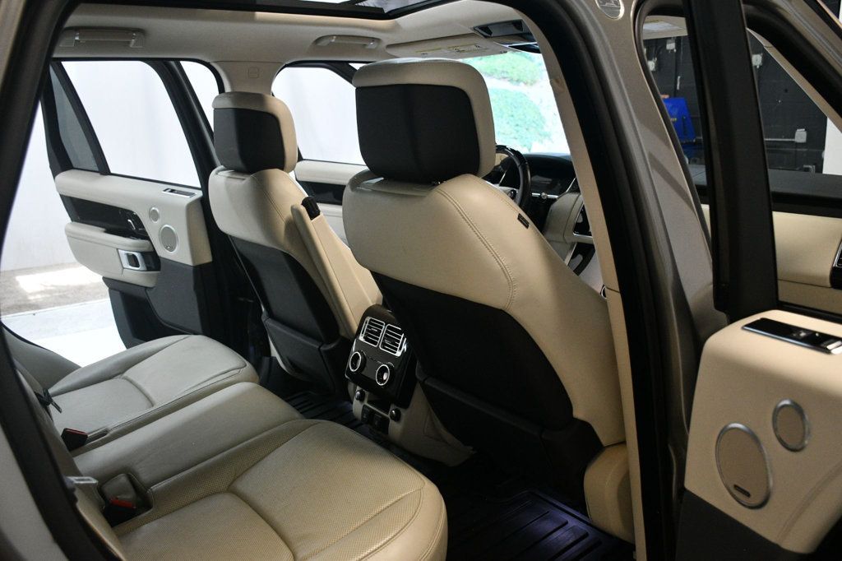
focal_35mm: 33
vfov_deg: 39.9
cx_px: 421
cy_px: 280
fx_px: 772
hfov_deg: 57.2
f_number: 3.5
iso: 1600
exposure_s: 1/125
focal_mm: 22
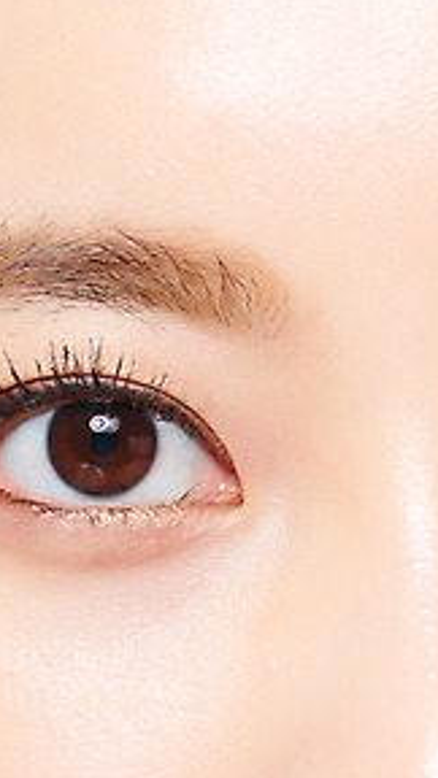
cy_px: 440
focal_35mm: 229
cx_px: -150
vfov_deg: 9.4
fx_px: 4728
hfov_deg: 5.3
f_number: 16
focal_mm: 105
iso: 64
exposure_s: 1/125
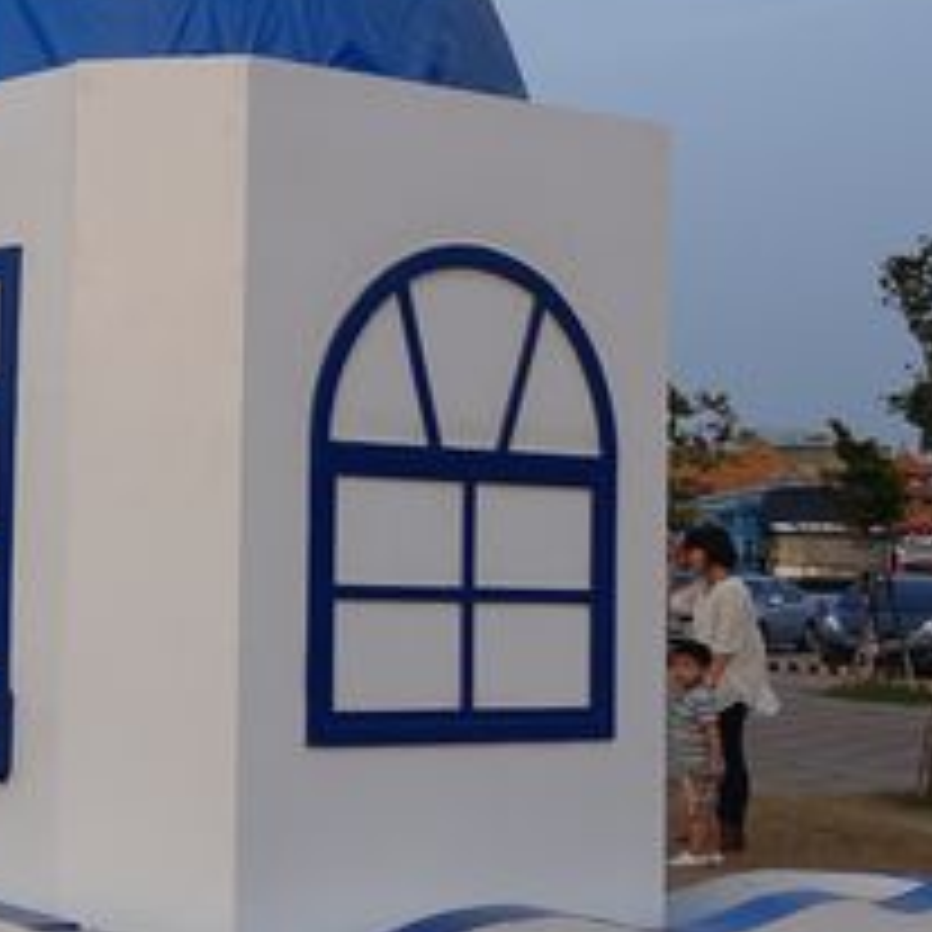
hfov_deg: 21.8
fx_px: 2102
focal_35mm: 69
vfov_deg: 24.9
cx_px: -365
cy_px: 333
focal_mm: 8.8
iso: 125
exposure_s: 1/160
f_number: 5.6
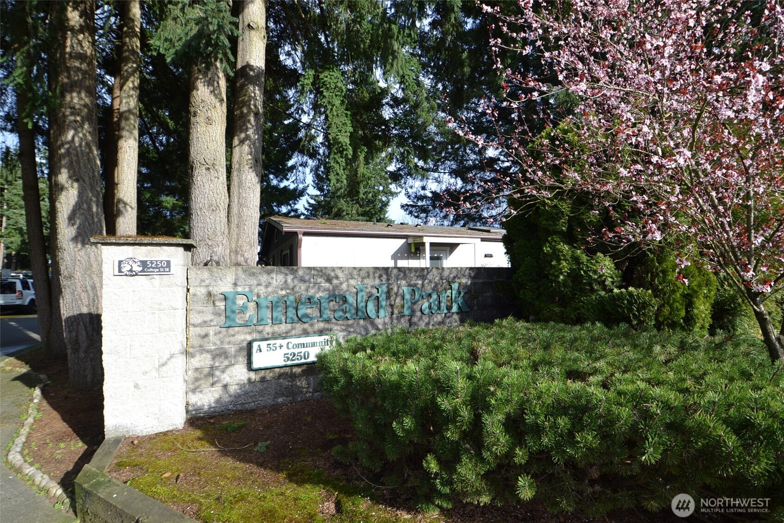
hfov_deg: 100.4
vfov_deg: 77.3
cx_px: 392
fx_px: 327
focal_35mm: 15
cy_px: 262
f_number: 6.3
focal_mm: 10
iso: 100
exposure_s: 1/160
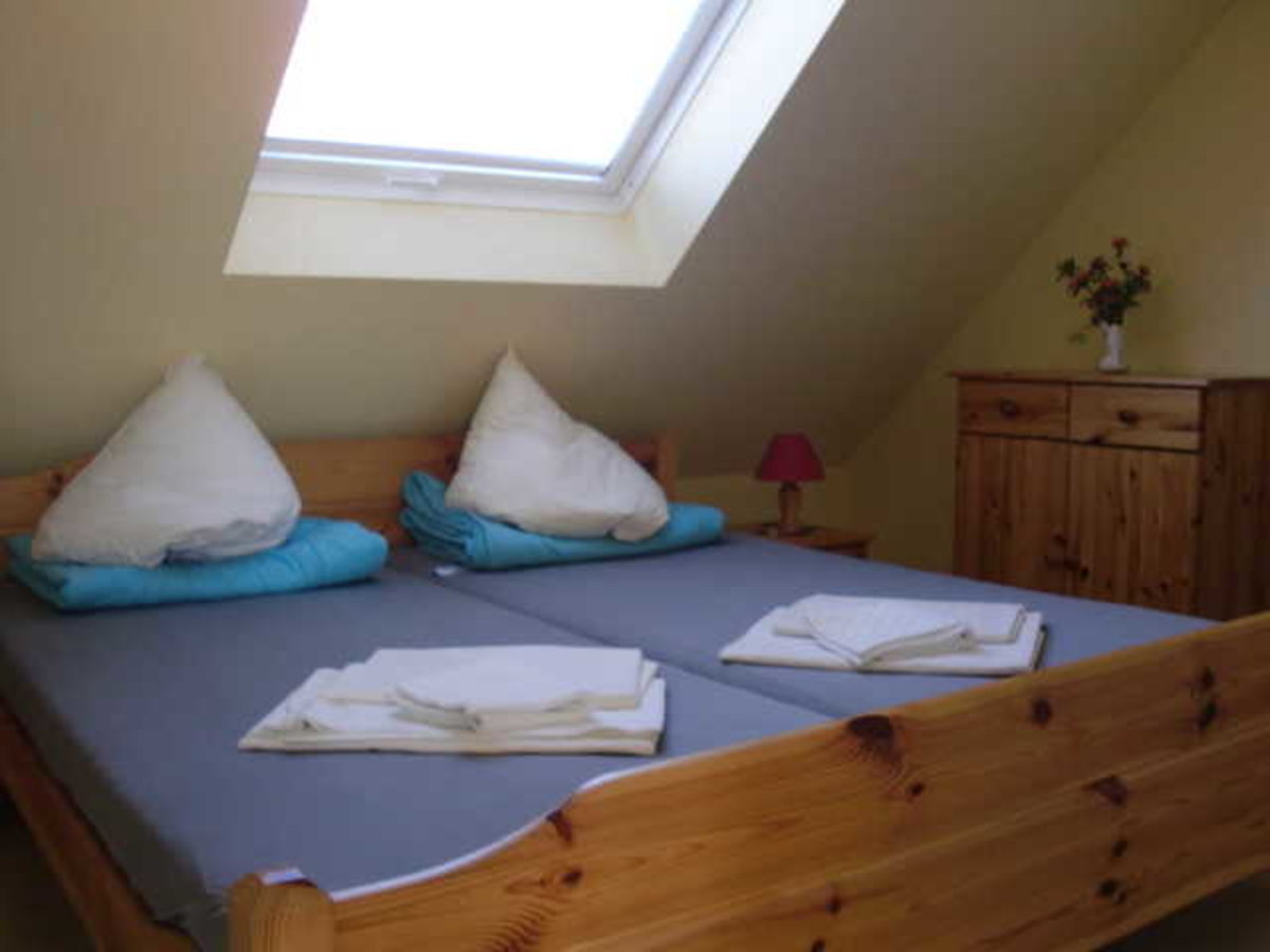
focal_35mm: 36
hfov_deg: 51.4
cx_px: 635
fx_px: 1321
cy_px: 476
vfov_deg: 39.7
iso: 250
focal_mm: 6.3
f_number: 2.8
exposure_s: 1/60
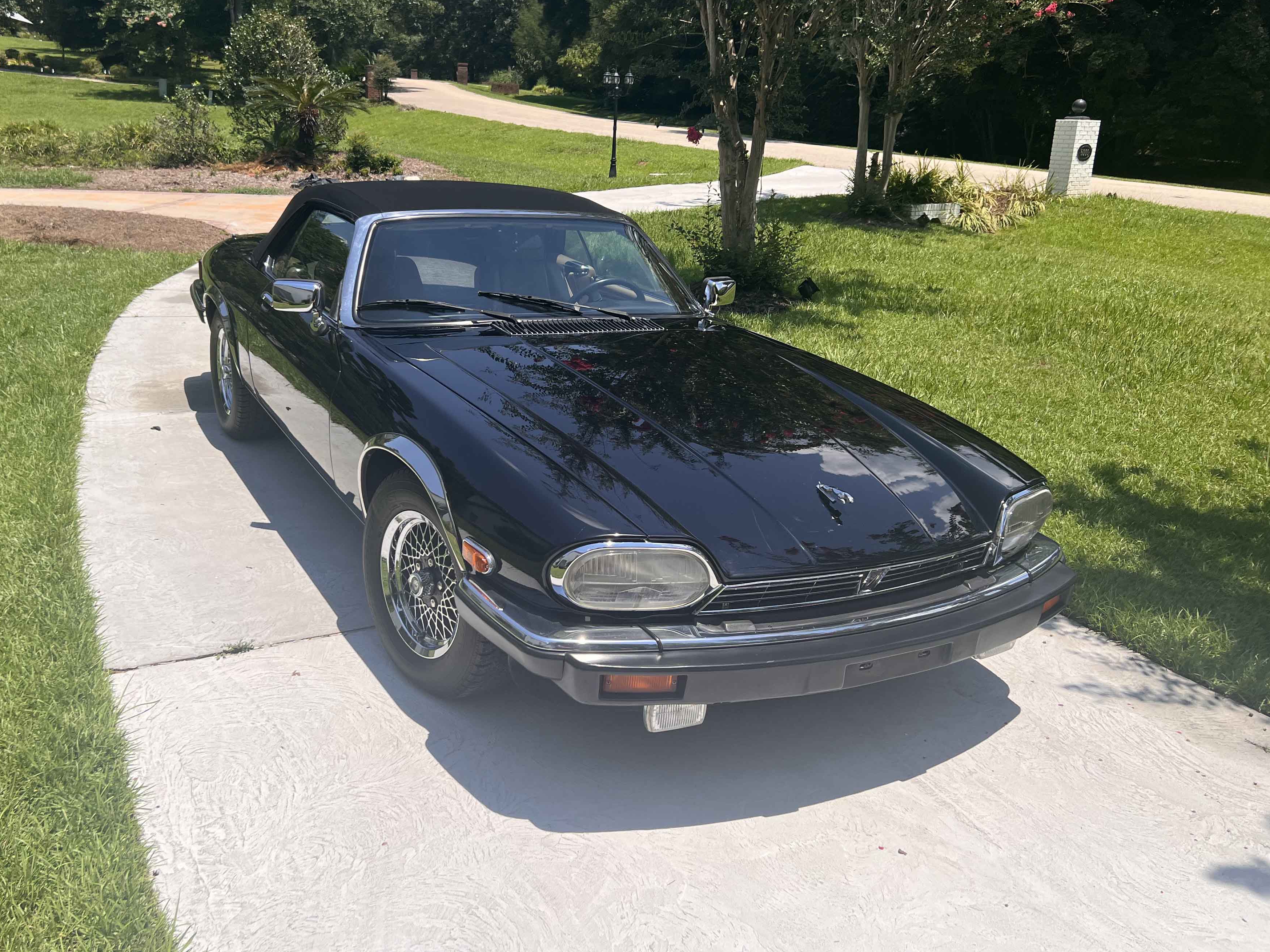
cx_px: 551
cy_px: 424
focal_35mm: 30
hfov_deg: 59.7
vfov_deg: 46.7
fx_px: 1101
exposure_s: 1/4444
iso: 50
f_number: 1.5
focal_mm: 5.7
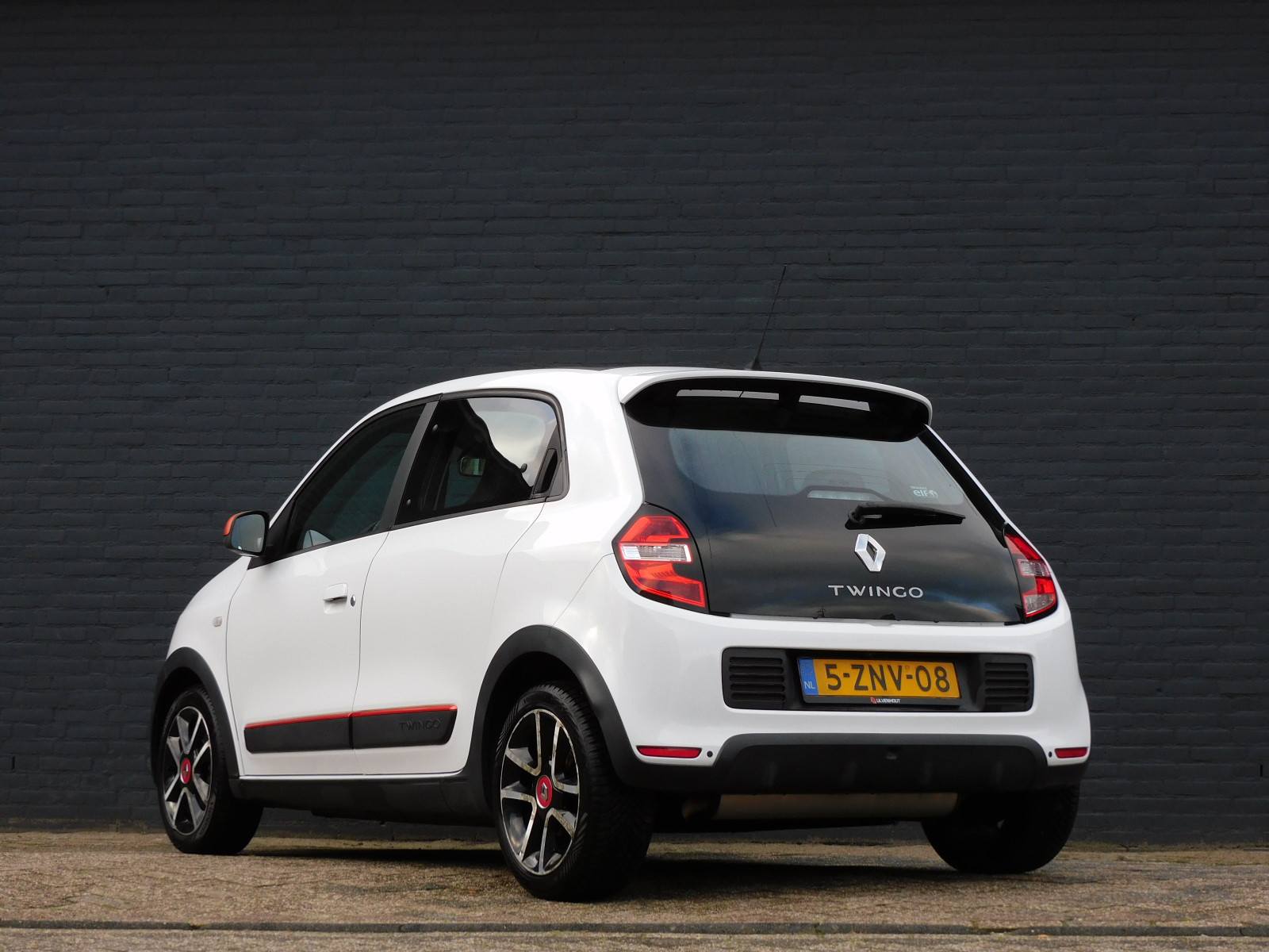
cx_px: 634
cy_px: 476
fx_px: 2933
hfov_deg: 24.4
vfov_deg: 18.4
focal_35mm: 80
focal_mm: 14.3
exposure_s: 1/125
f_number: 4.5
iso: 125
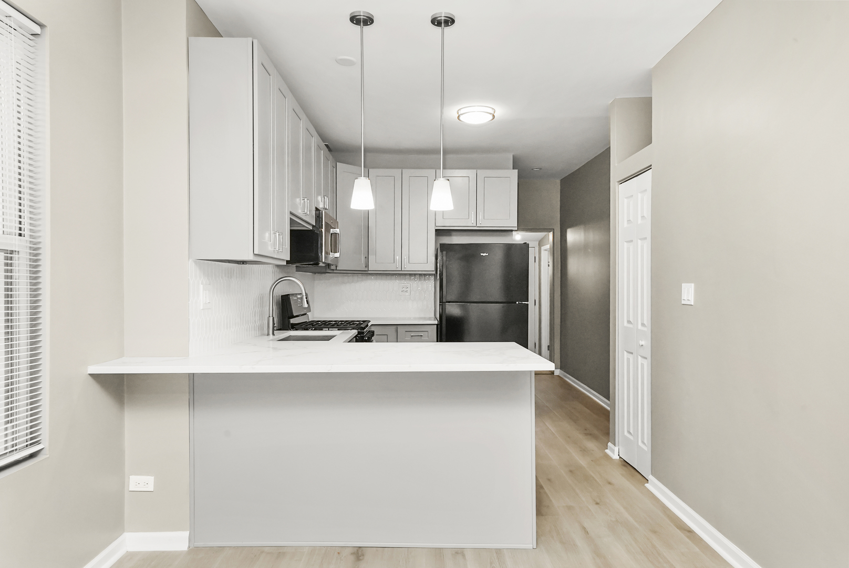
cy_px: 284
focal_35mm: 23
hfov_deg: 76.1
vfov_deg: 55.2
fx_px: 543
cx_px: 424
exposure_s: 1/6
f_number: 11
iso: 2000
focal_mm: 23
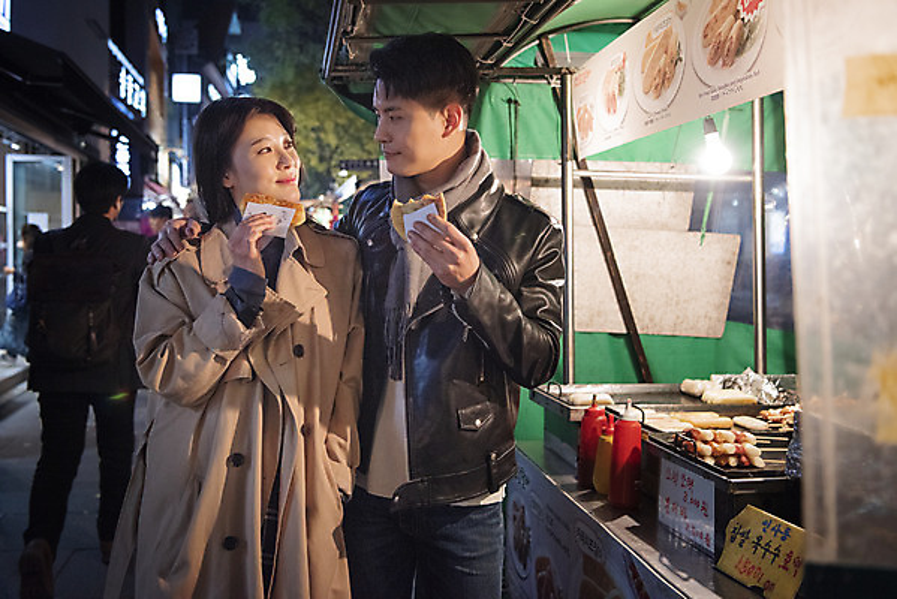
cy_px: 300
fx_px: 897
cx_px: 448
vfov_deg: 36.9
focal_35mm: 36
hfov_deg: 53.1
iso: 1600
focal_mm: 36
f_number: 3.5
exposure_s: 1/200
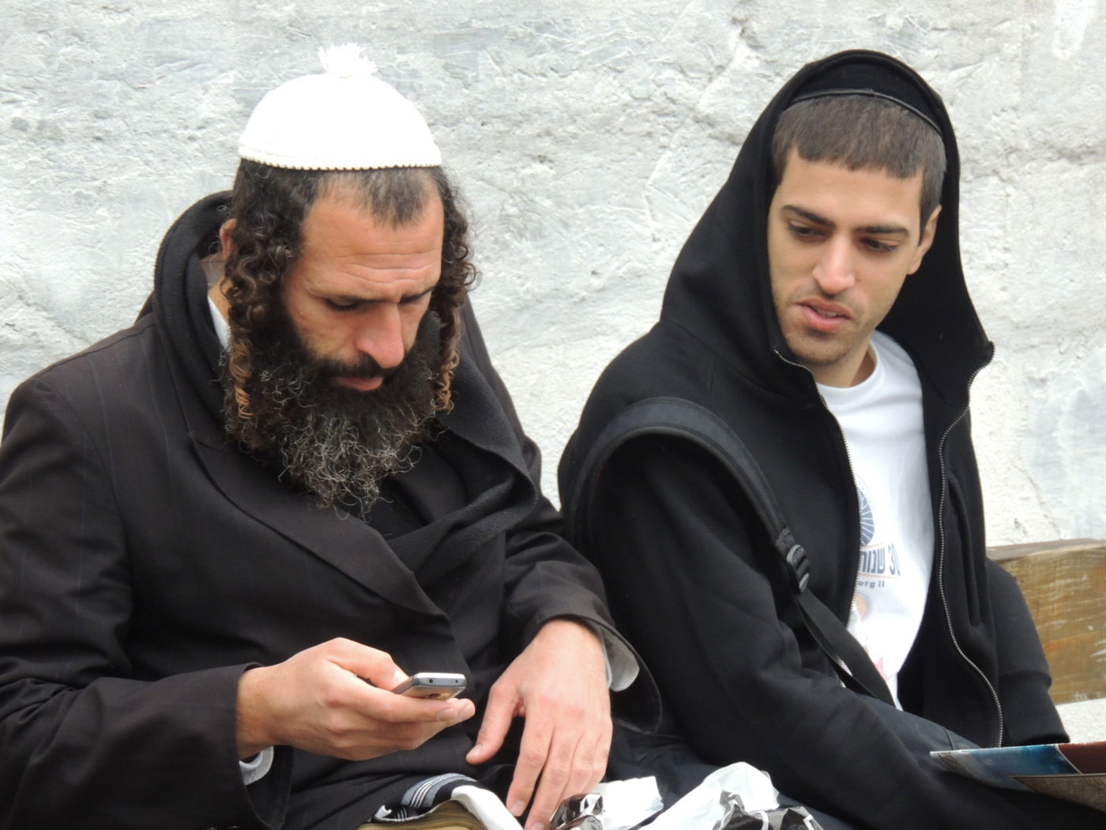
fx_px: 5911
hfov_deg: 10.7
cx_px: 553
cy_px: 415
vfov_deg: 8.0
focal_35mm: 185
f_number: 4.6
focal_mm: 33
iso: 400
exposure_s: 1/400
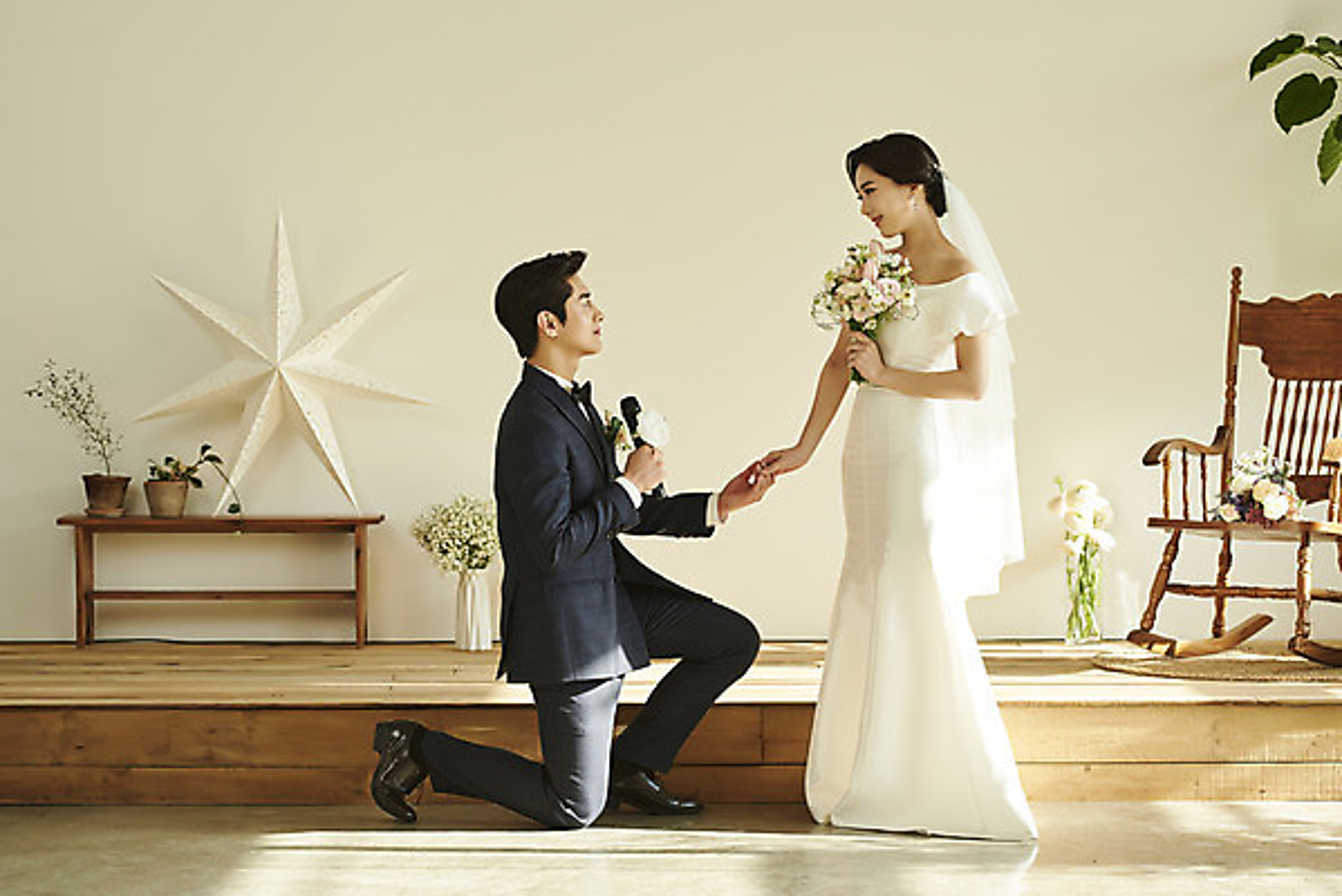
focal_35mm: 85
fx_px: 3170
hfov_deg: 23.9
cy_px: 448
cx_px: 671
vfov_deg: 16.1
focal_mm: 85
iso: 250
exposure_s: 1/125
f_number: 4
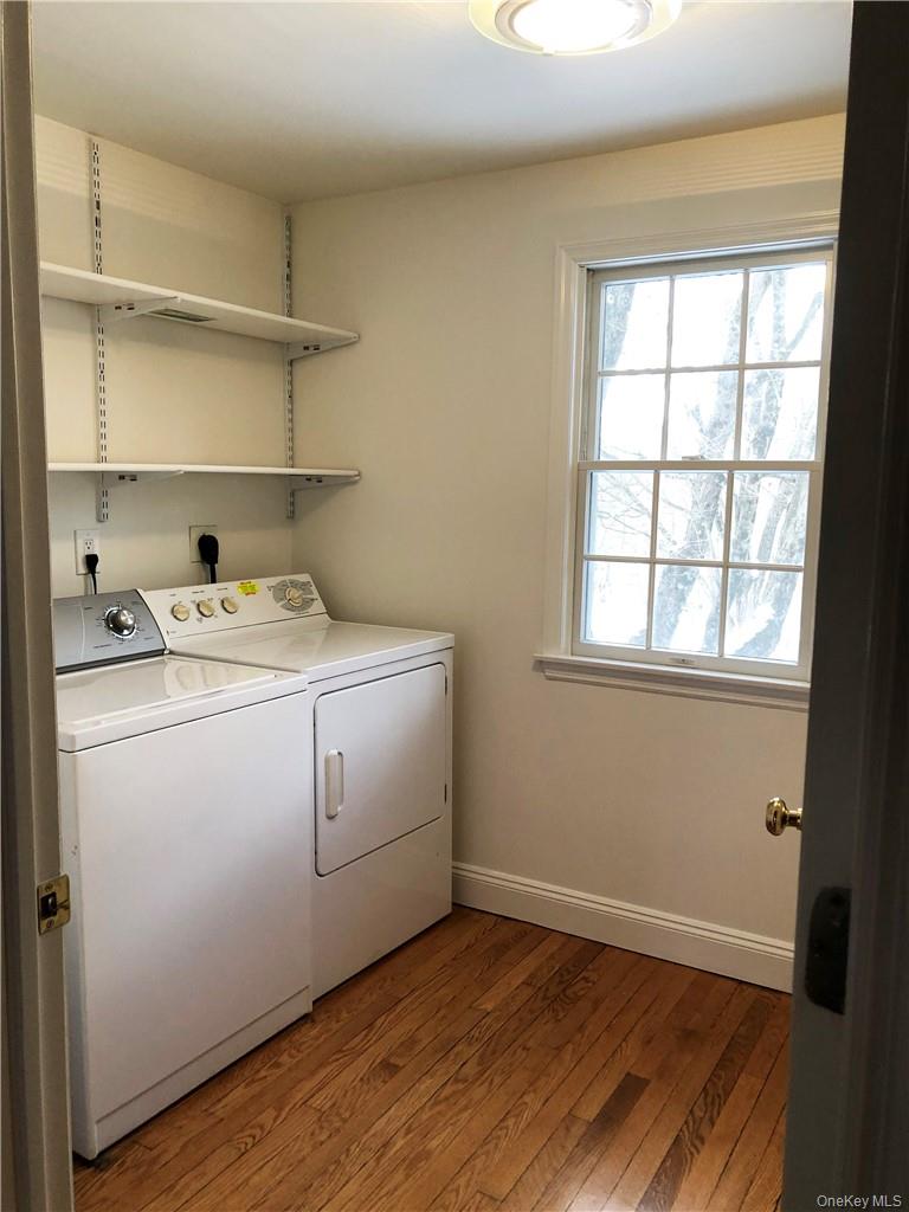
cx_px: 454
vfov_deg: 63.4
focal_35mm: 28
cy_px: 606
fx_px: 980
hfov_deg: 49.7
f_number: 1.8
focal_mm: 3.99
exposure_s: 1/30
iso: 25
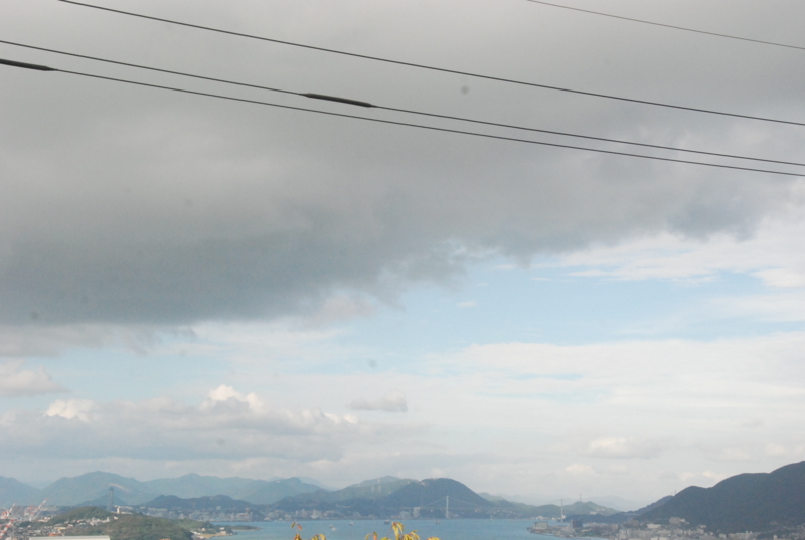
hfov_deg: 31.8
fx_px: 1412
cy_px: 270
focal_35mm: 63
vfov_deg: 21.7
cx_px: 402
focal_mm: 42
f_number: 16
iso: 1600
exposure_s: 1/1000
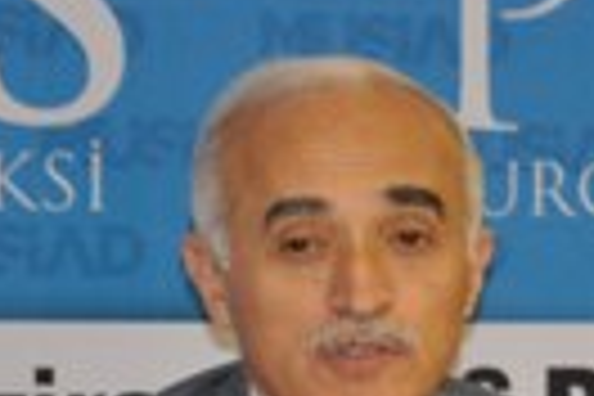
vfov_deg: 2.6
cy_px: 454
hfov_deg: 3.9
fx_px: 8789
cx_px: 698
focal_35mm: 533
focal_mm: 105
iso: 1600
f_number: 5.6
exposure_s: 1/60
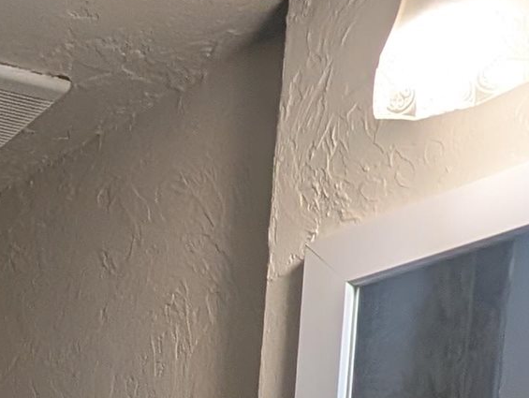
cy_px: 780
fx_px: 994
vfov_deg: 17.1
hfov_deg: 23.3
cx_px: -286
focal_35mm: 65
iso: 53
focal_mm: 2.02
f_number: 1.7
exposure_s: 1/393
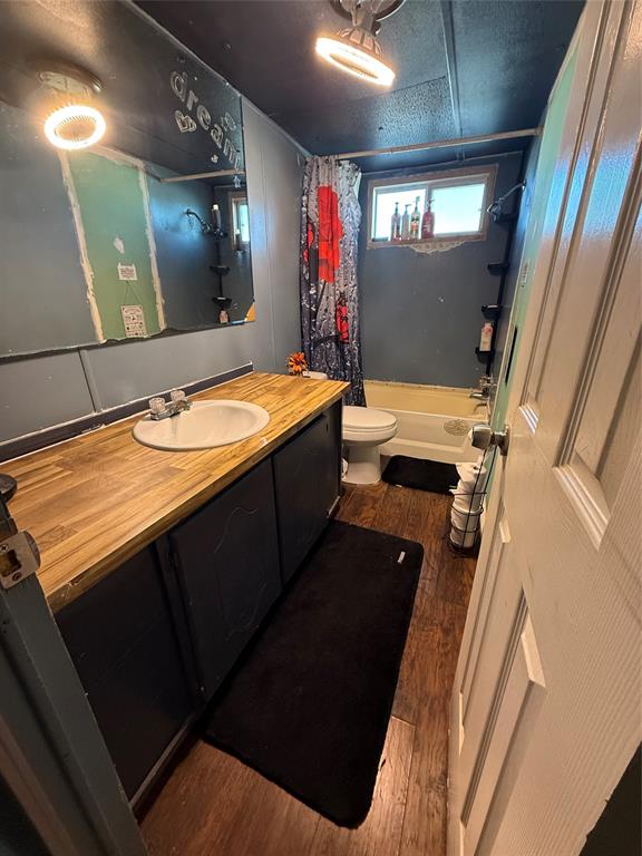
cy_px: 428
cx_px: 321
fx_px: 346
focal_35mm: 14
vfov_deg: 102.1
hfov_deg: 85.7
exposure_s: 1/60
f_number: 2.2
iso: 320
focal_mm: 2.22
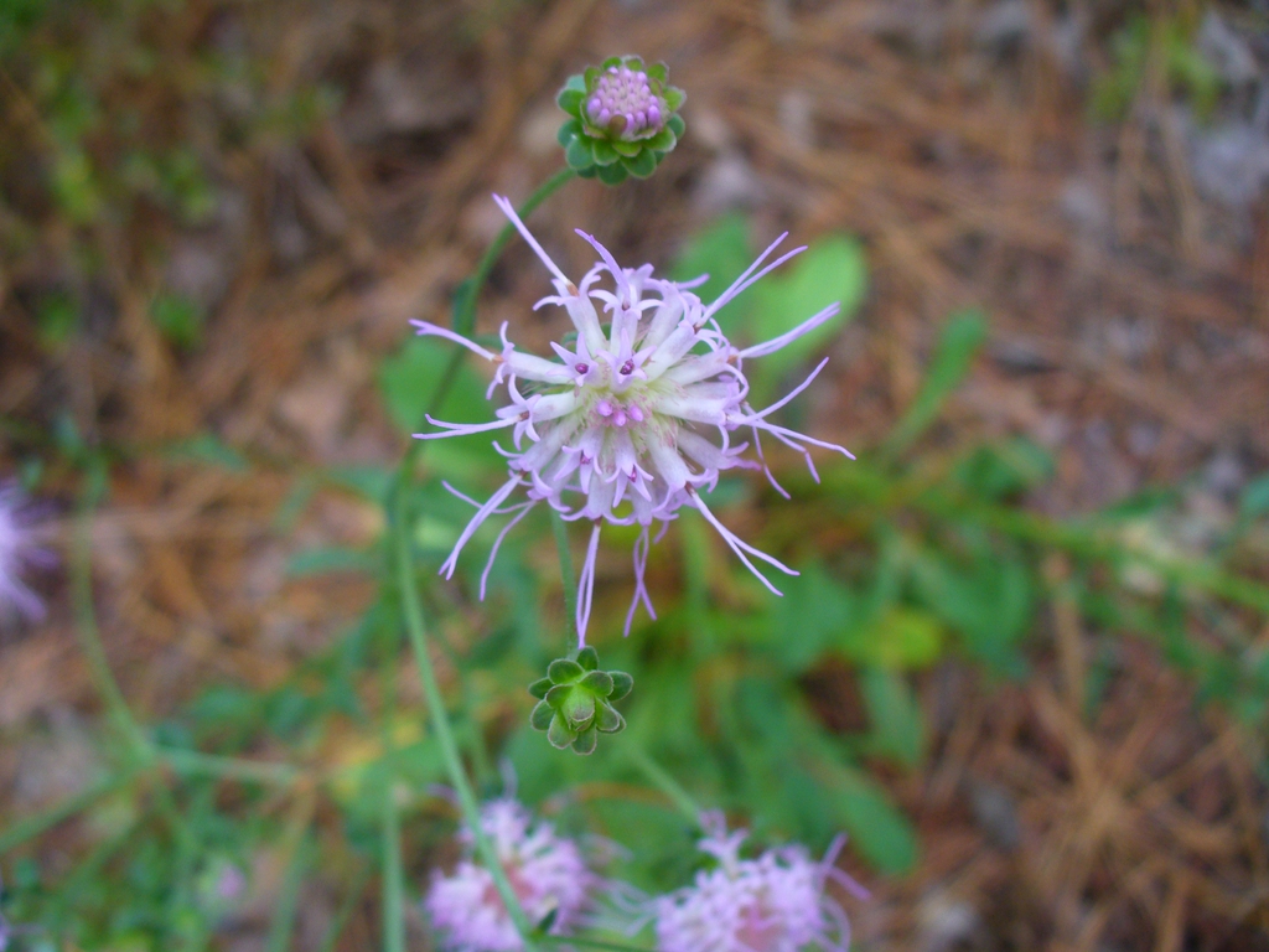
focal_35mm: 37
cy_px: 476
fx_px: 1356
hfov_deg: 50.1
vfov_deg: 38.7
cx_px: 634
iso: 80
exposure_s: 1/100
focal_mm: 6.1
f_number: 2.8
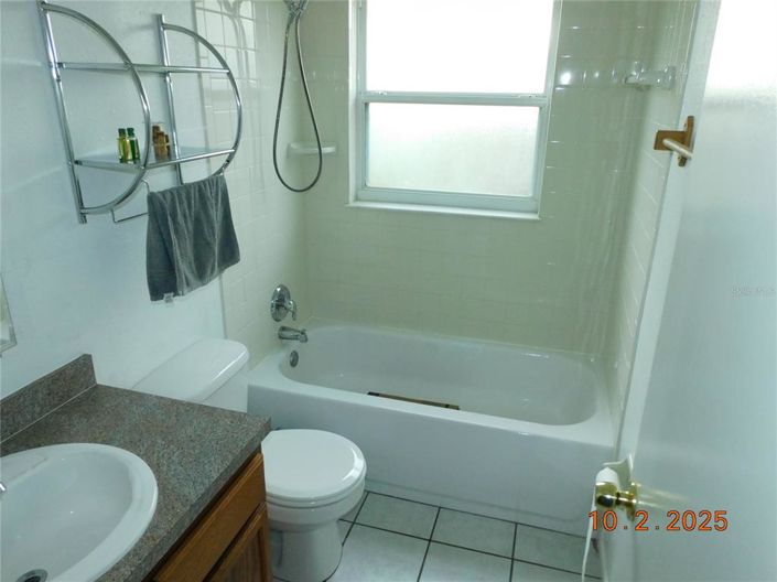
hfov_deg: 71.6
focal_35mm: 24
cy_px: 291
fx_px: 538
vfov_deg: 56.8
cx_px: 388
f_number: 3.3
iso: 400
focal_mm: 4.3
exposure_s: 1/200
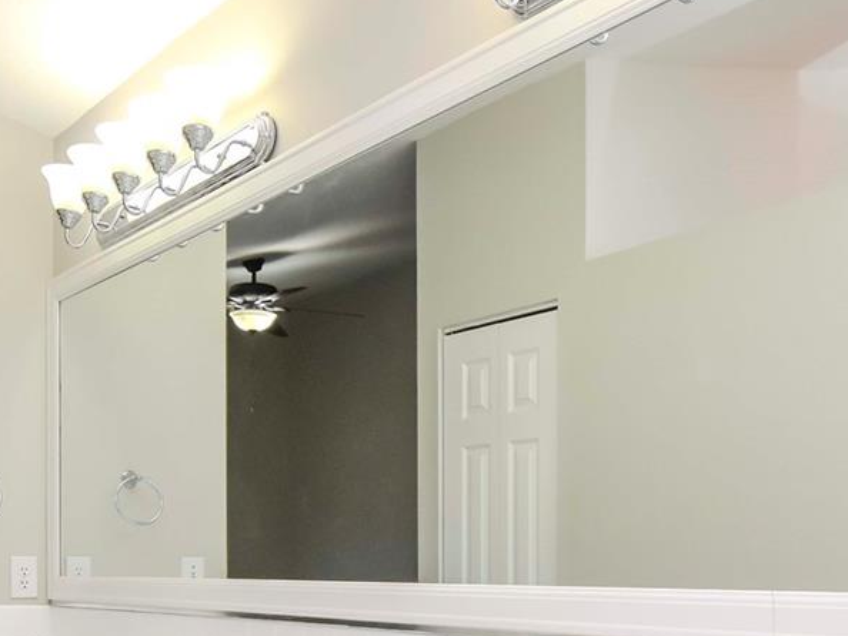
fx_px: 1094
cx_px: 380
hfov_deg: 42.3
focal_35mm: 45
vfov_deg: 31.2
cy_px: 548
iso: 800
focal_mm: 11.5
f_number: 5.6
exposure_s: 1/200
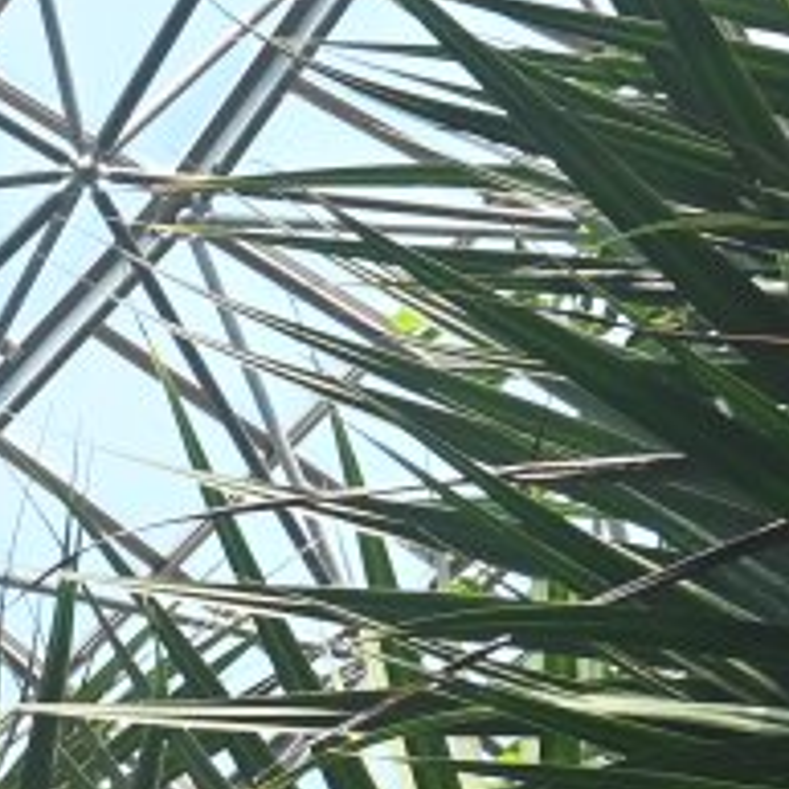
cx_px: -1104
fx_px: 4358
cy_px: 1147
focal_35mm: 169
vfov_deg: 10.0
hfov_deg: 9.3
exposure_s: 1/500
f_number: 6.3
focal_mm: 16
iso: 640
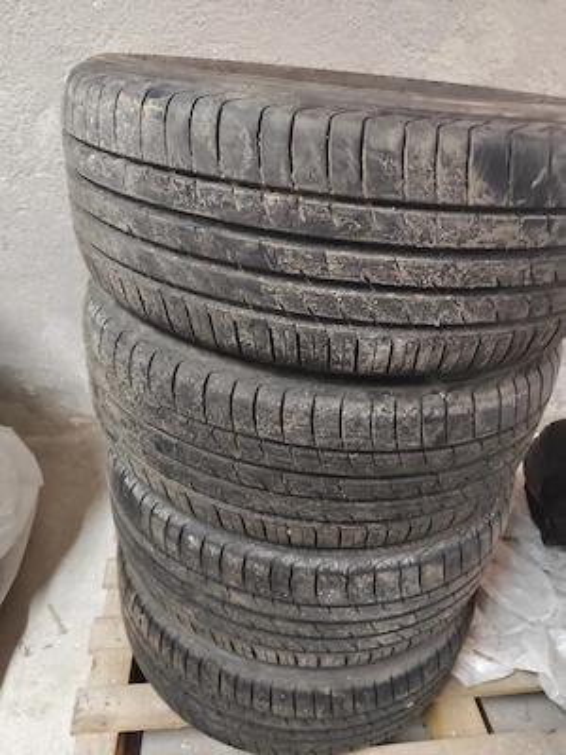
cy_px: 378
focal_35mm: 23
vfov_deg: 73.9
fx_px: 501
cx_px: 283
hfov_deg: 58.9
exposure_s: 1/14.3
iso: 4000
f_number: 1.65
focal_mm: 6.14
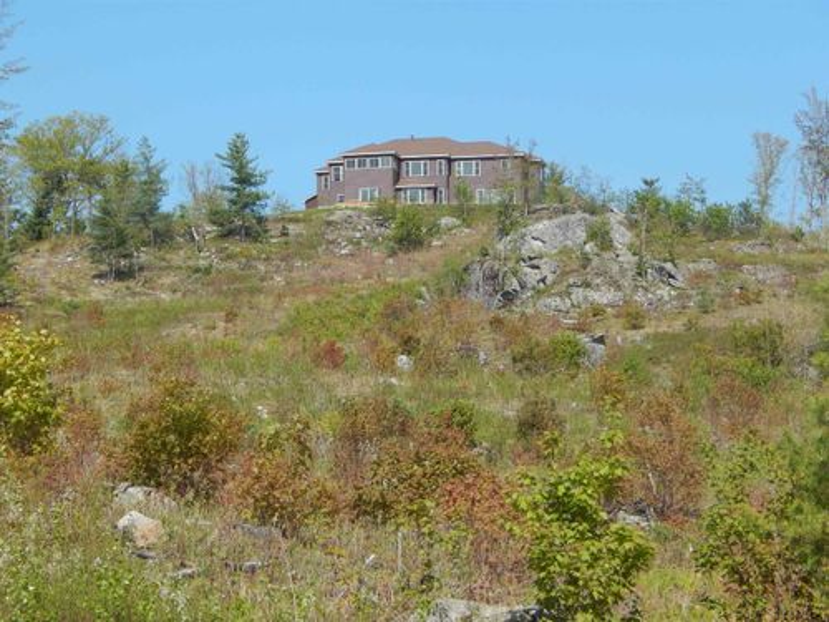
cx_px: 414
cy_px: 311
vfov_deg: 10.4
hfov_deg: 13.9
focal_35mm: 142
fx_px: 3401
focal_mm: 25.3
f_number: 4.9
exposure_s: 1/640
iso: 125
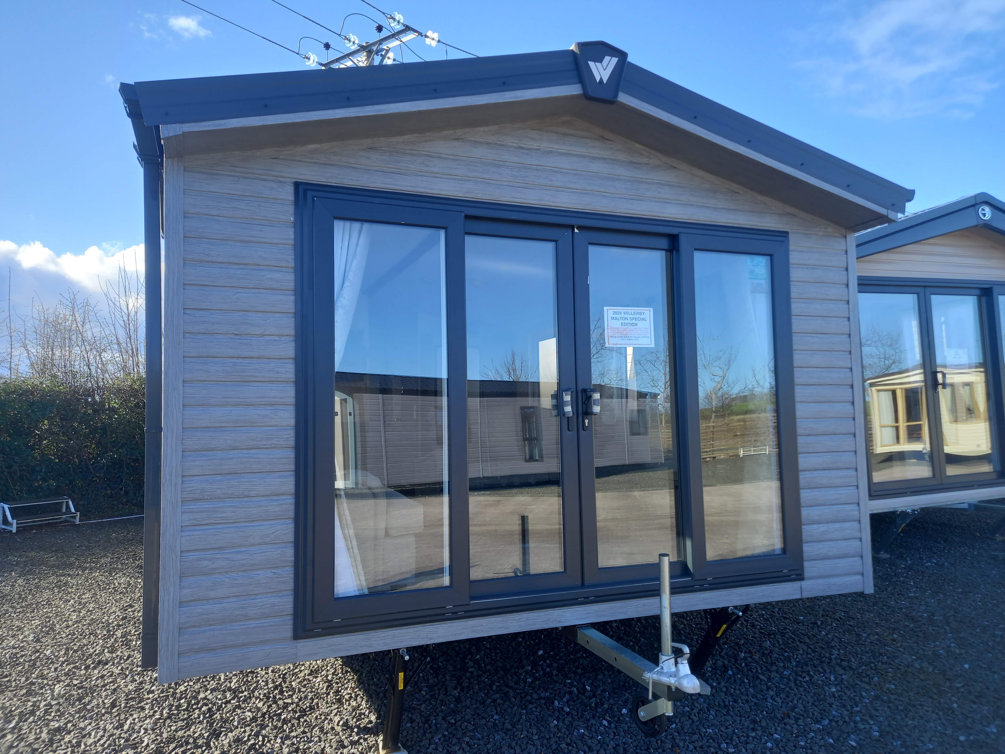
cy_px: 377
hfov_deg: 69.4
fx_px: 726
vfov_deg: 54.9
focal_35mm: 25
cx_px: 502
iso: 25
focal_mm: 4.6
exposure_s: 1/141
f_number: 2
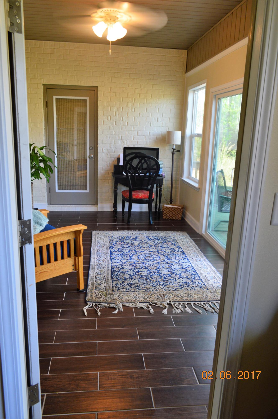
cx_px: 139
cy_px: 210
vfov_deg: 67.4
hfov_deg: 47.8
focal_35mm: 27
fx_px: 313
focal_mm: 18
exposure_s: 1/15
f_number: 6.3
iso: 400
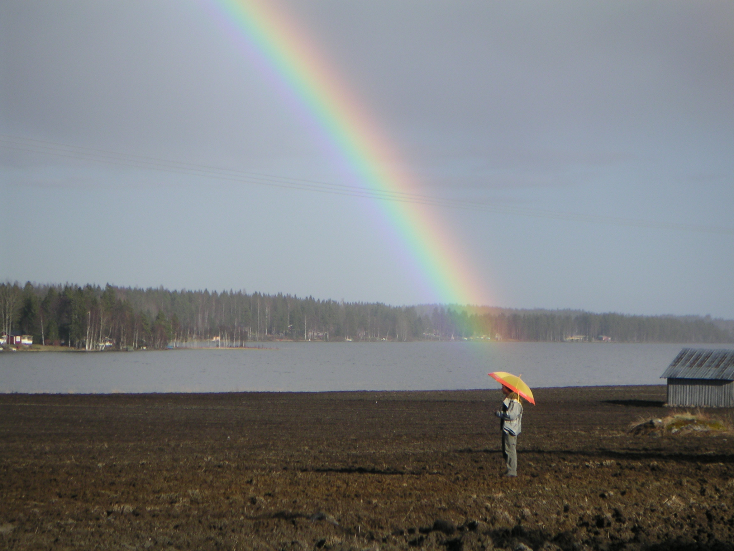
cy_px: 276
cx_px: 367
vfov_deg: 15.2
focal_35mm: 97
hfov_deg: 20.2
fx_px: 2057
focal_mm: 15
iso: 50
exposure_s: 1/750
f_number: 3.5
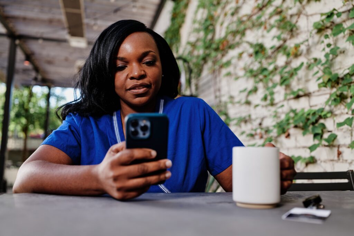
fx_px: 344
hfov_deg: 54.4
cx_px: 177
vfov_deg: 37.9
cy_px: 118
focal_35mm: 35
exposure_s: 1/400
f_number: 2.5
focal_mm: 35
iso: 200
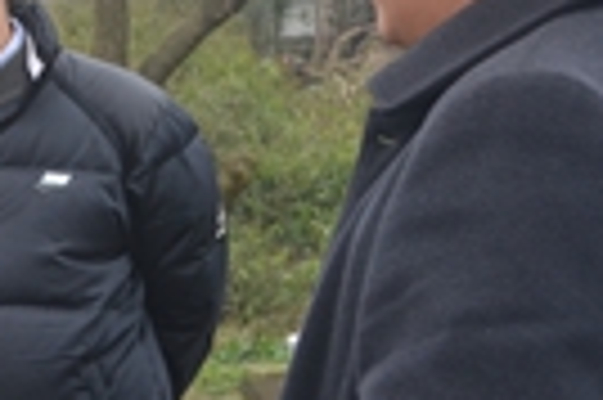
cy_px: 106
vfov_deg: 9.4
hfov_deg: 13.0
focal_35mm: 145
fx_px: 2426
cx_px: -418
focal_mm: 26
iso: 280
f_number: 5.6
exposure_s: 1/125
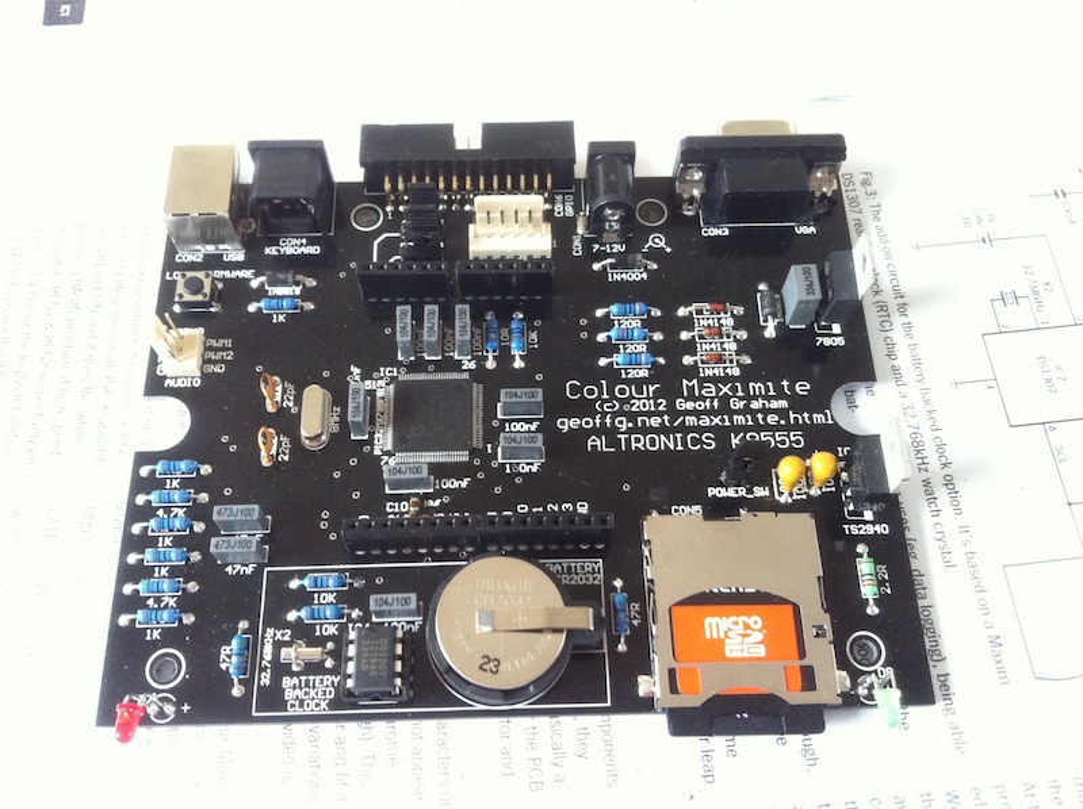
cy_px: 404
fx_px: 1094
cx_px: 542
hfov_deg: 52.7
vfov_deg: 40.6
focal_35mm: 35
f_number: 2.8
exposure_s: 1/15
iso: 250
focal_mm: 3.85
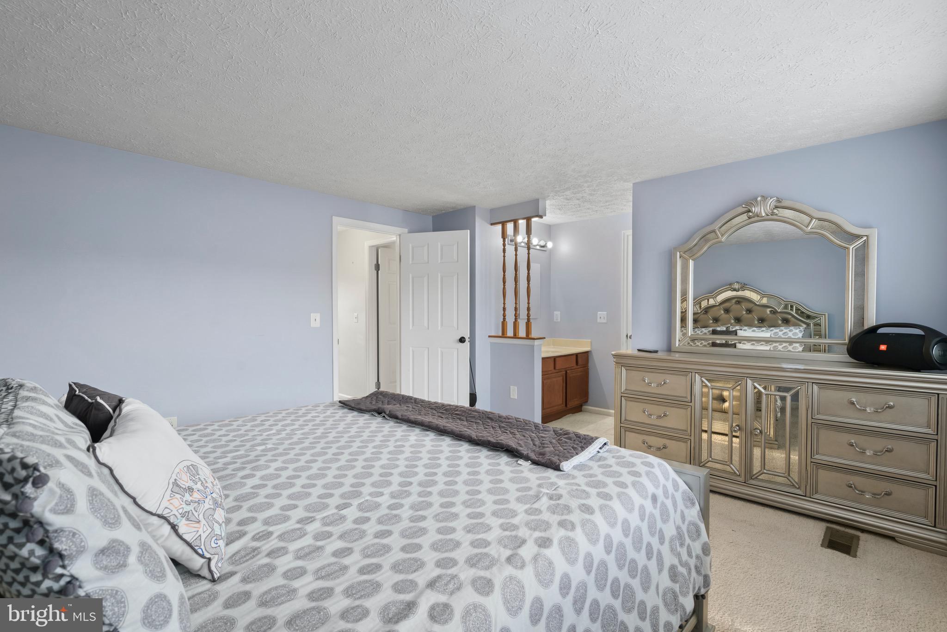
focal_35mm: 16
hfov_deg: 96.7
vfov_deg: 73.7
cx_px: 474
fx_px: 421
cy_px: 316
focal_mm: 16
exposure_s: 1/5
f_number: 8
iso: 500
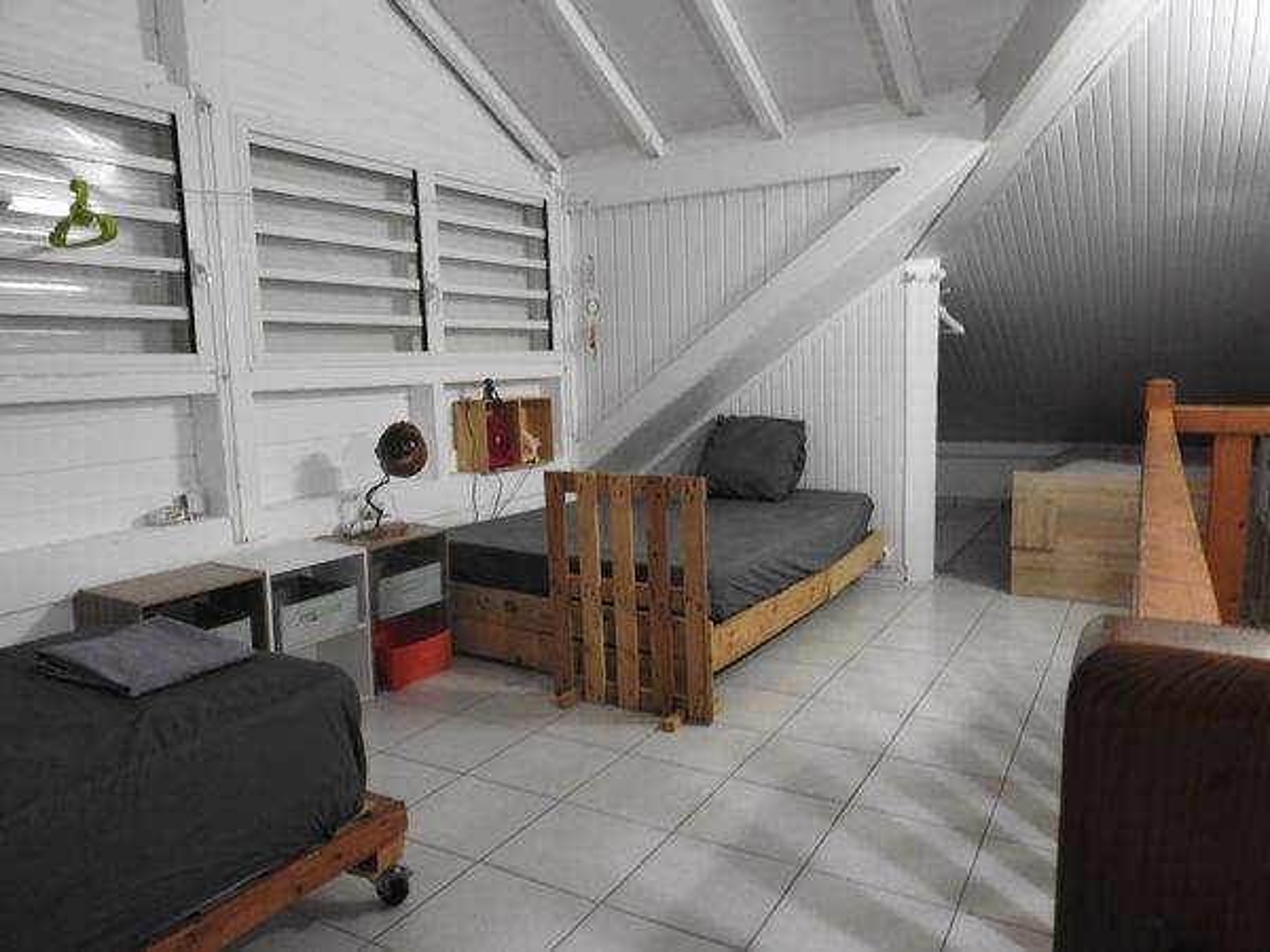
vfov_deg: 56.8
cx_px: 635
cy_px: 476
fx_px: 881
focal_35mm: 24
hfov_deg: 71.6
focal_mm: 4.3
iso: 400
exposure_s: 1/15
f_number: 3.3
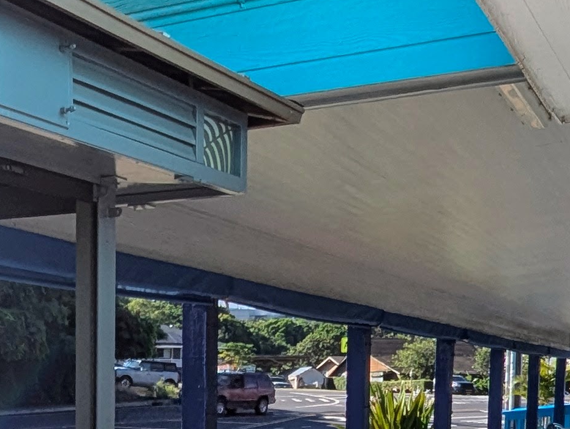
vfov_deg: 24.3
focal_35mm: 57
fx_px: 940
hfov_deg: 32.6
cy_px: 453
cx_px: 99
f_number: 2.2
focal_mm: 1.95
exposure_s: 1/3788
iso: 45
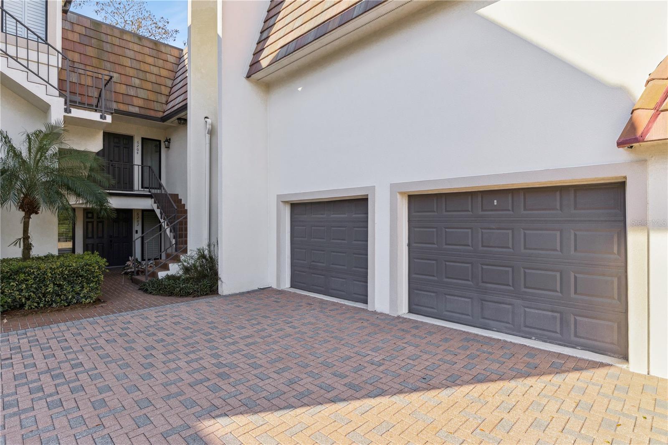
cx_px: 334
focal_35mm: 18
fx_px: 339
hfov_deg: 89.1
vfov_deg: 66.5
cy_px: 222
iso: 200
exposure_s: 1/1000
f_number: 3.5
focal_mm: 12.2
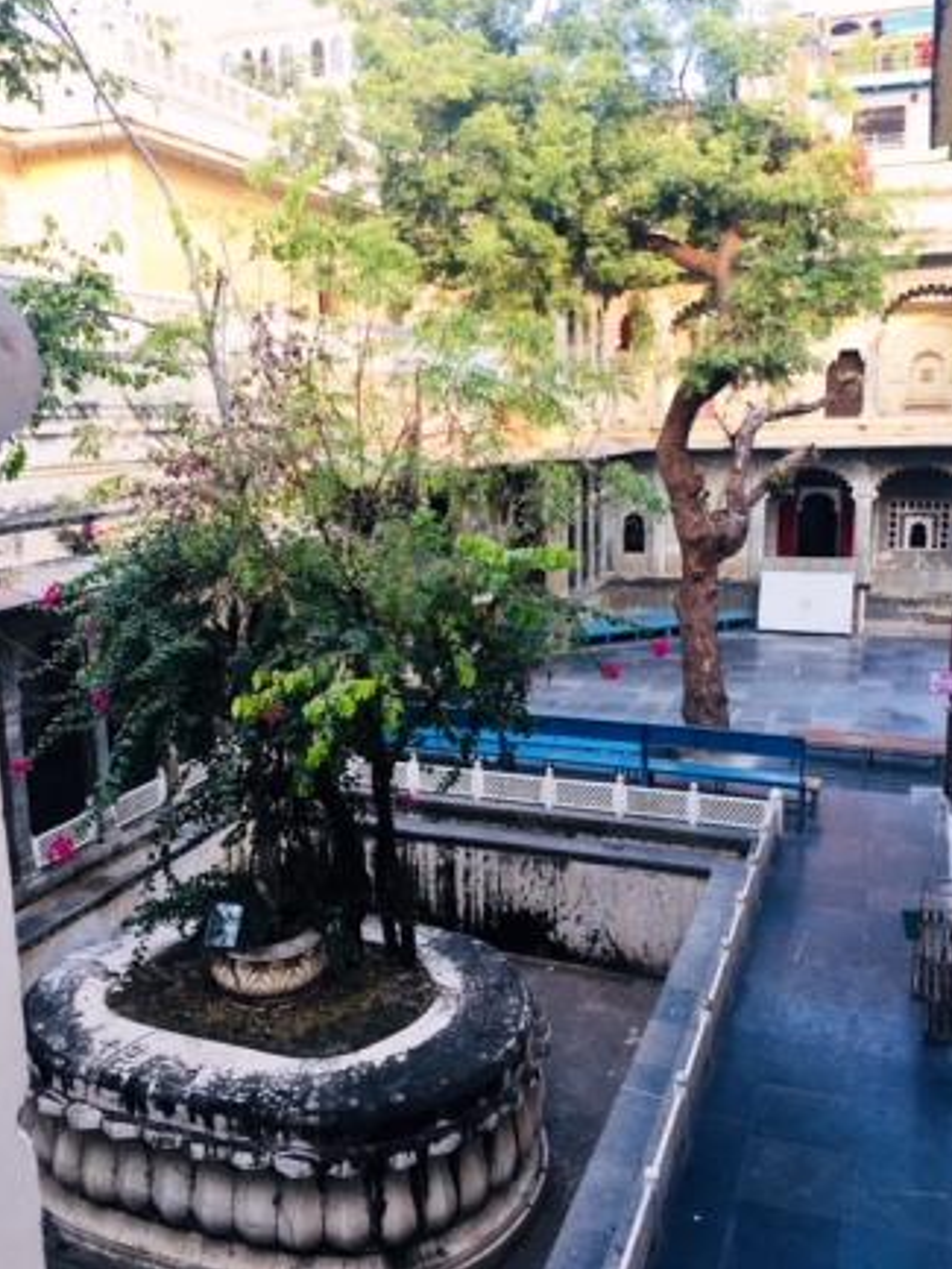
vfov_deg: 59.9
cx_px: 483
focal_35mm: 30
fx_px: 1100
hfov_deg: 46.8
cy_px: 618
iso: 25
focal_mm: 4.15
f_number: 2.2
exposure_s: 1/114
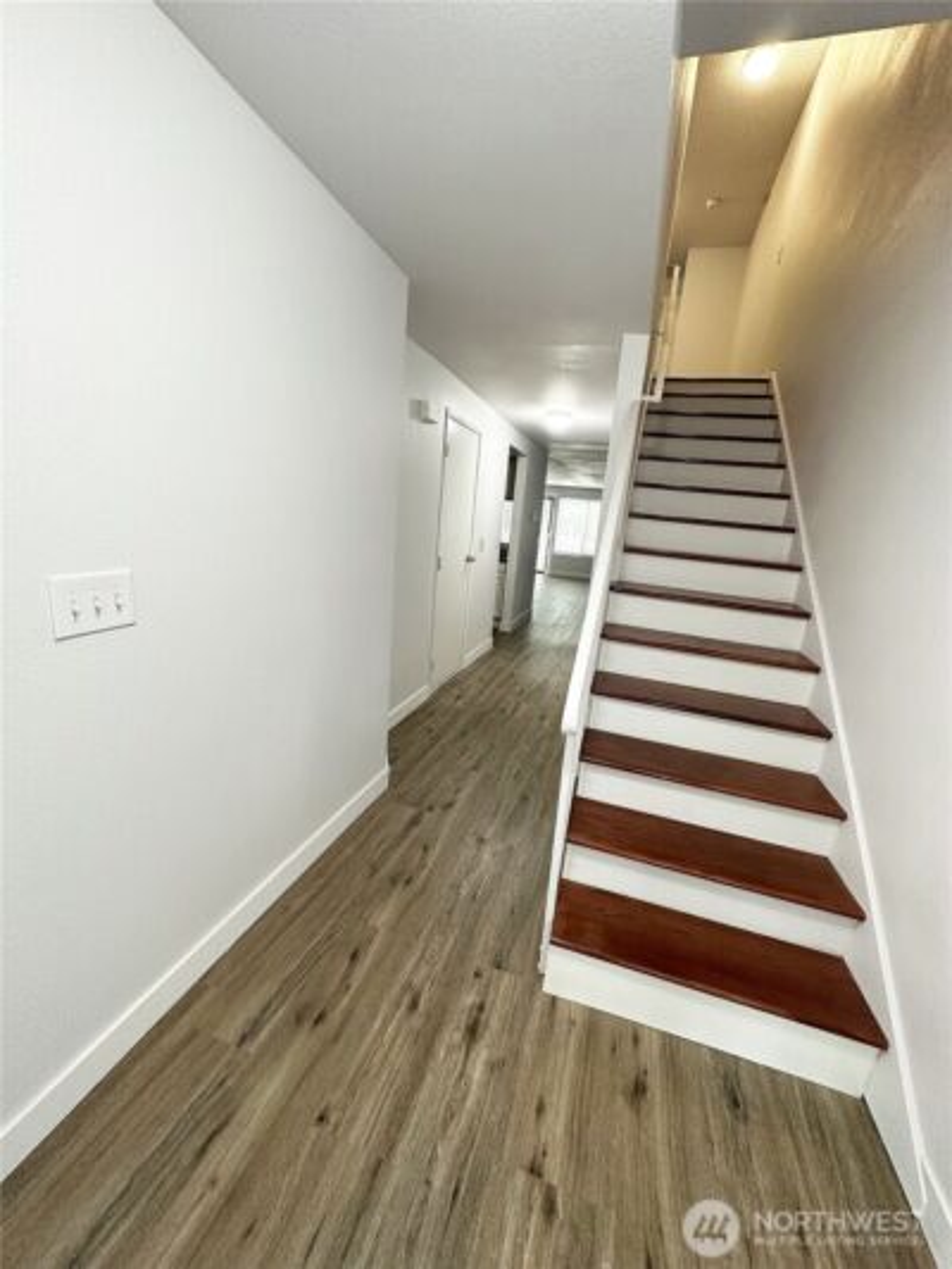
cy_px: 634
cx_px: 476
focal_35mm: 14
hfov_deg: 85.7
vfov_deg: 102.1
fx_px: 513
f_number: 2.2
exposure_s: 1/60
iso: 250
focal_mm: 2.22
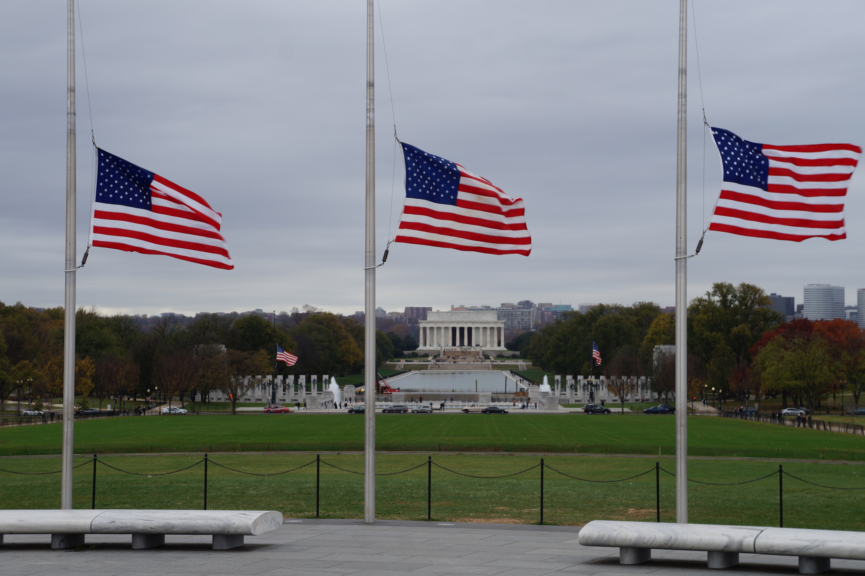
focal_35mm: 76
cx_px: 432
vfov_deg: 17.8
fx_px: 1837
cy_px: 288
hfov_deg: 26.5
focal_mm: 51
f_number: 8
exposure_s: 1/100
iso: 100
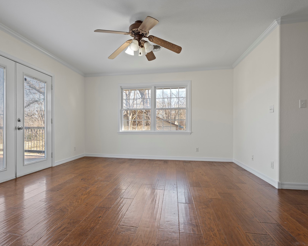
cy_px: 128
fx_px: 173
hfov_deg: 83.0
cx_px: 139
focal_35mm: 19
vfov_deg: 70.8
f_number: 8
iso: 160
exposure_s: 1/2
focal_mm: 16
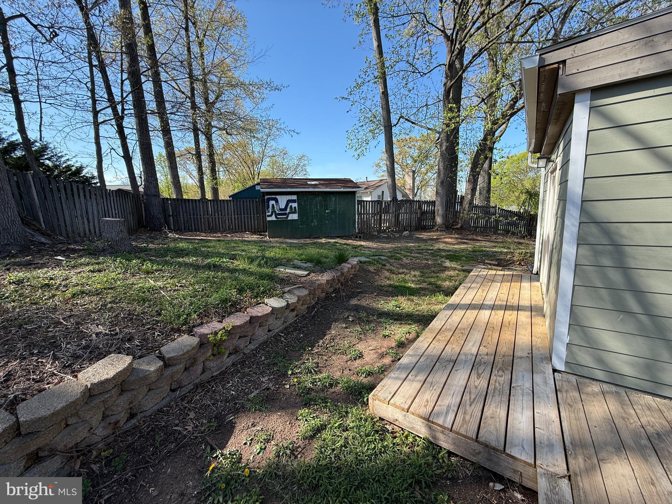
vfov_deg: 85.7
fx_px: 272
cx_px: 336
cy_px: 252
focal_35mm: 14
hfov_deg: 102.1
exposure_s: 1/522
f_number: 2.2
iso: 64
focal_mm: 2.22
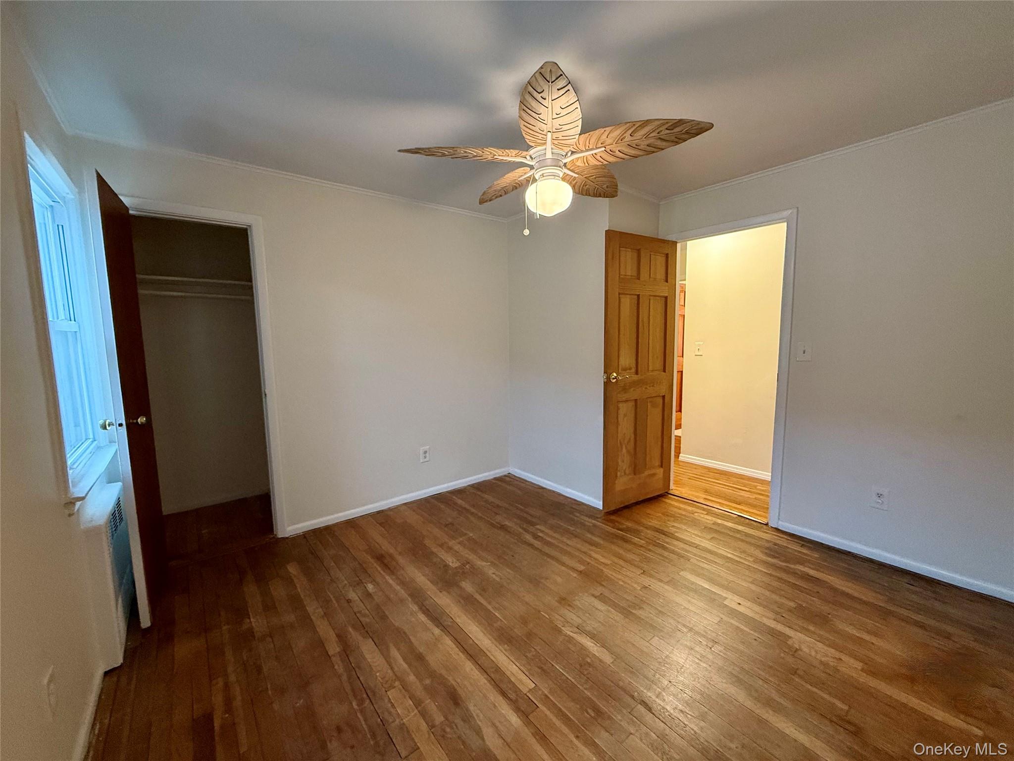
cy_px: 380
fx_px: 410
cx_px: 507
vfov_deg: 85.7
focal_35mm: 14
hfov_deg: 102.1
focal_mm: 2.22
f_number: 2.2
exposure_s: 1/60
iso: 400
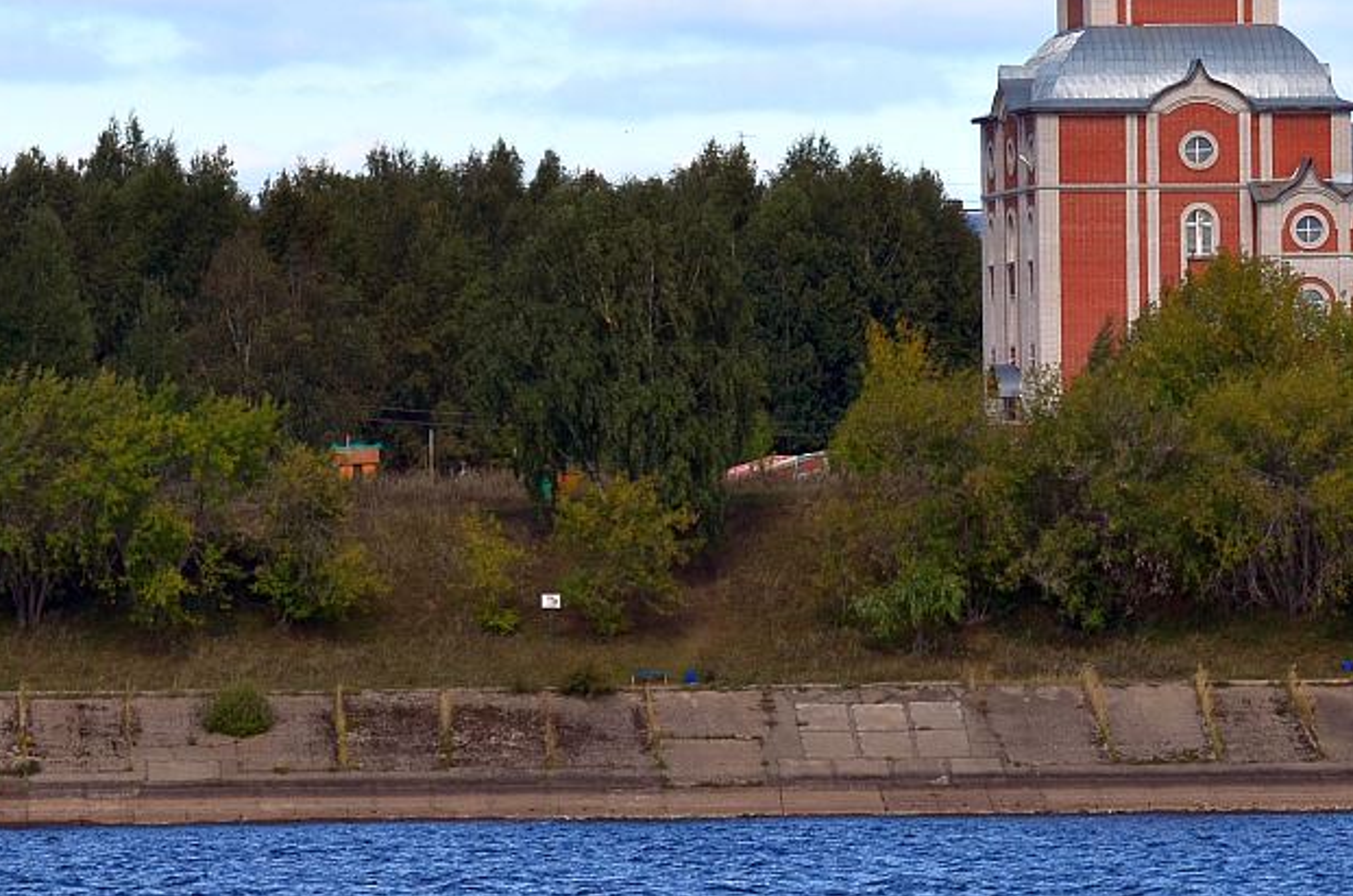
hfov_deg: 4.6
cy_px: -39
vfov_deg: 3.0
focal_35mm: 453
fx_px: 16994
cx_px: 1331
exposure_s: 1/400
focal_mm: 125
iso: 200
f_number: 11
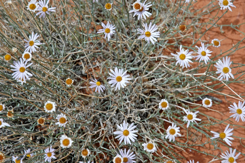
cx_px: 122
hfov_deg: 19.5
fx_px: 714
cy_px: 82
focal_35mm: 105
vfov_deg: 13.0
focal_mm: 70
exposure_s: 1/320
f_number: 9
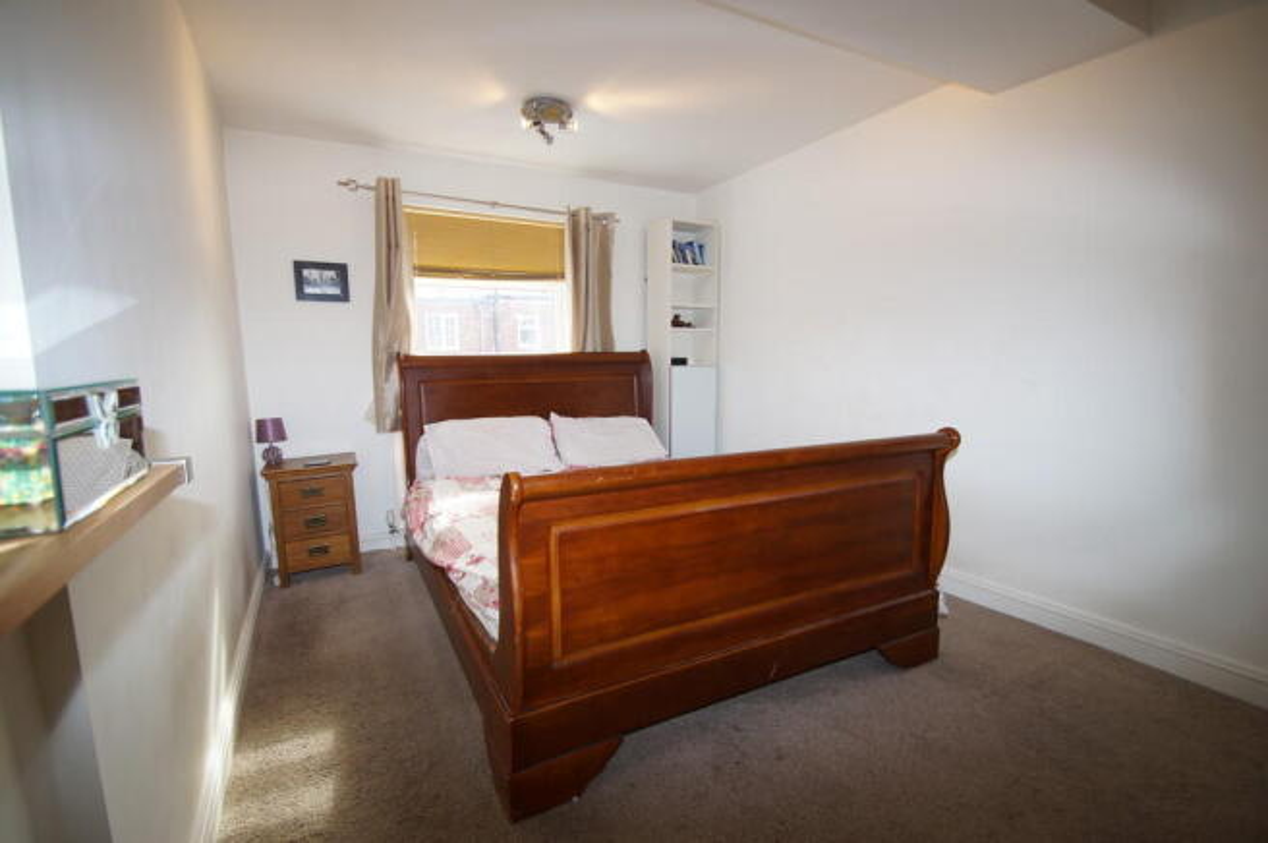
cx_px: 634
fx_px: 528
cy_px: 422
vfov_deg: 77.2
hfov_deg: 100.4
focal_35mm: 15
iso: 125
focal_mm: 10
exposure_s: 1/60
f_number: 4
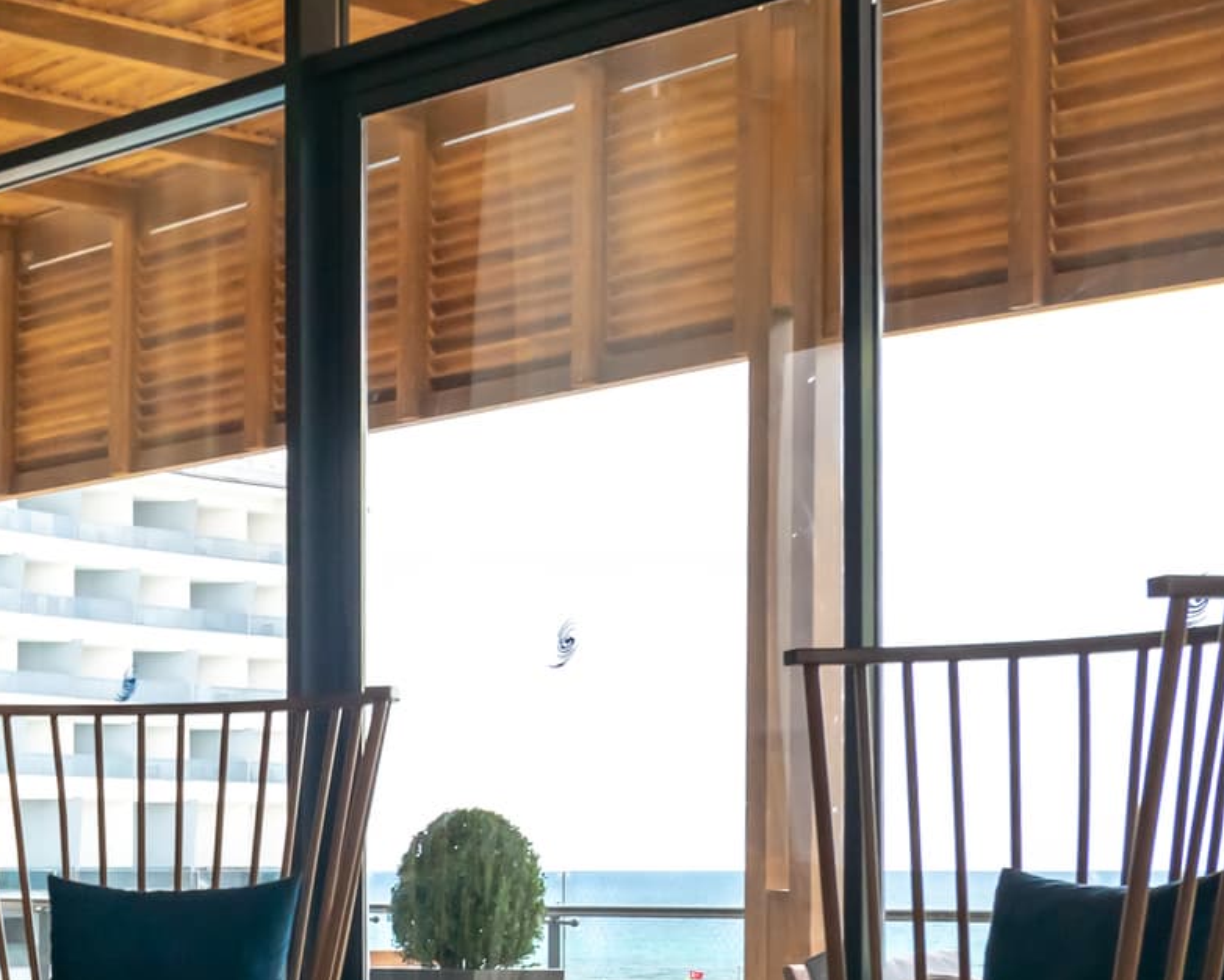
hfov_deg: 24.8
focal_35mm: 72
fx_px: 2609
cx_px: -81
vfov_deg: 20.9
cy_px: 856
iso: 560
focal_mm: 20
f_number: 5.6
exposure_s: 1/250
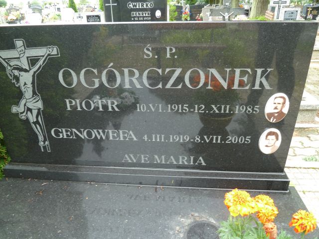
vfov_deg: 54.9
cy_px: 120
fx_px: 230
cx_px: 160
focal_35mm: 25
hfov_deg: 69.4
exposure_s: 1/30
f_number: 3.3
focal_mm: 4.1
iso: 100
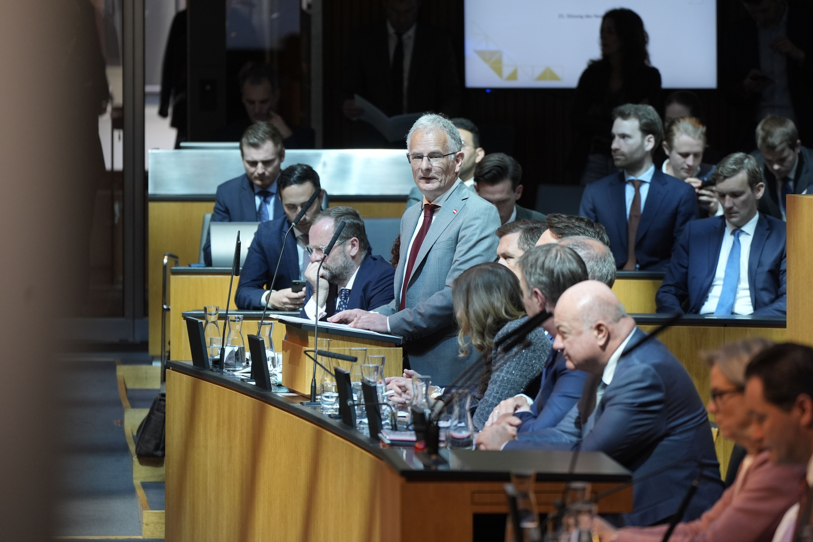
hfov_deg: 7.4
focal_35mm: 279
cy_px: 271
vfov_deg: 4.9
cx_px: 406
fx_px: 6300
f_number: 5.6
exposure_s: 1/400
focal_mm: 279
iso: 1600
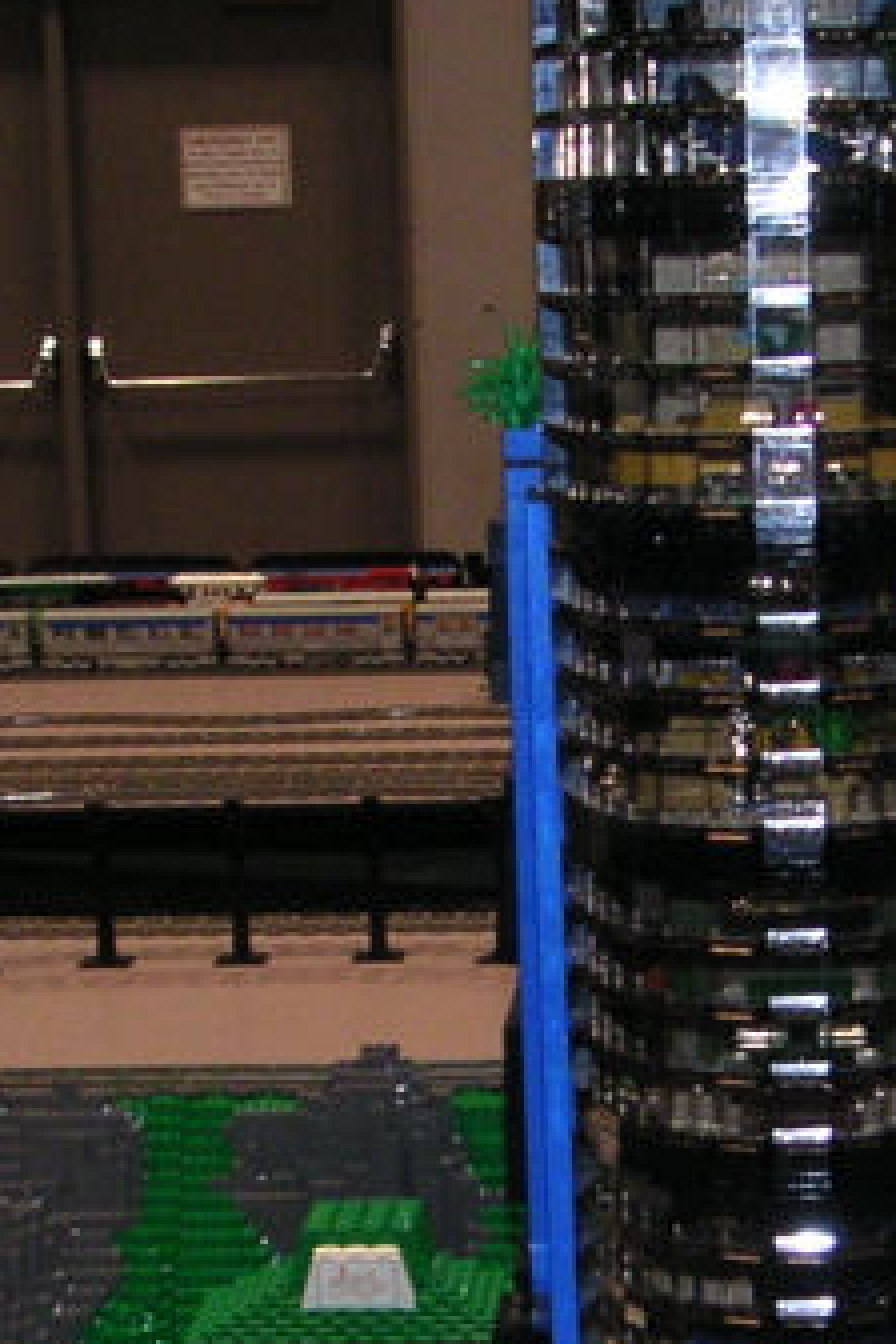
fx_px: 3509
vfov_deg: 21.3
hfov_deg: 14.4
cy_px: 1180
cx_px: 804
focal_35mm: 94
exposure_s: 1/45
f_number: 2.8
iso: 160
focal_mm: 6
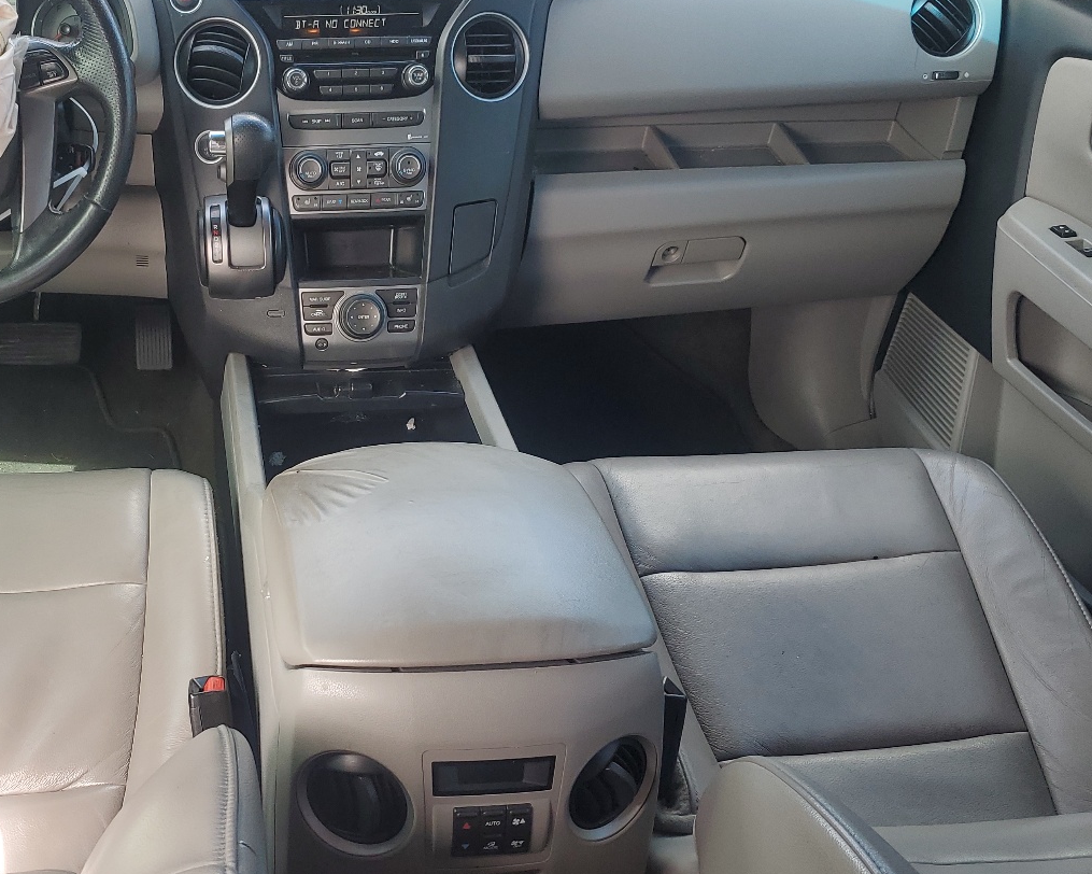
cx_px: 330
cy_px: 483
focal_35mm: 40
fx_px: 1293
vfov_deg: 37.3
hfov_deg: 44.8
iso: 50
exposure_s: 1/192
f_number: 1.5
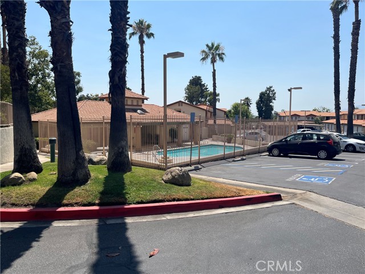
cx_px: 182
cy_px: 137
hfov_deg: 67.3
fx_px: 274
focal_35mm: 26
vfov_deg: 53.1
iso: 50
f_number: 1.6
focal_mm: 5.1
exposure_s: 1/4854
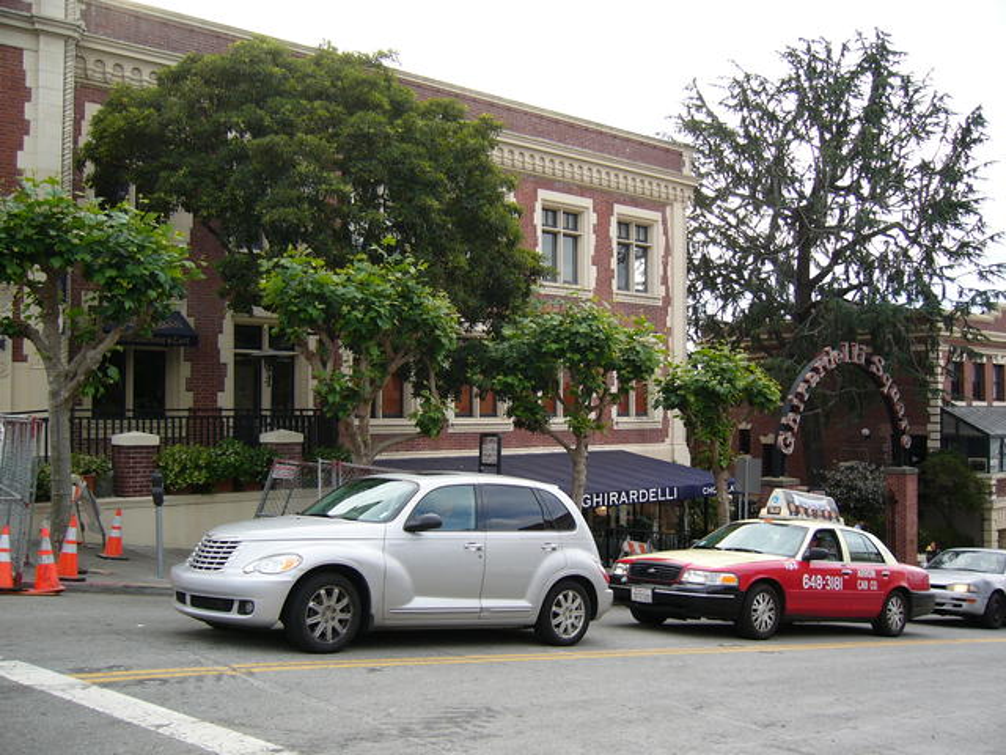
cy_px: 378
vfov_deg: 40.7
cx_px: 503
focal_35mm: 35
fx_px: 1017
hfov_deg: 52.6
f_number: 2.8
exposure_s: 1/200
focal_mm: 5.8
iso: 50
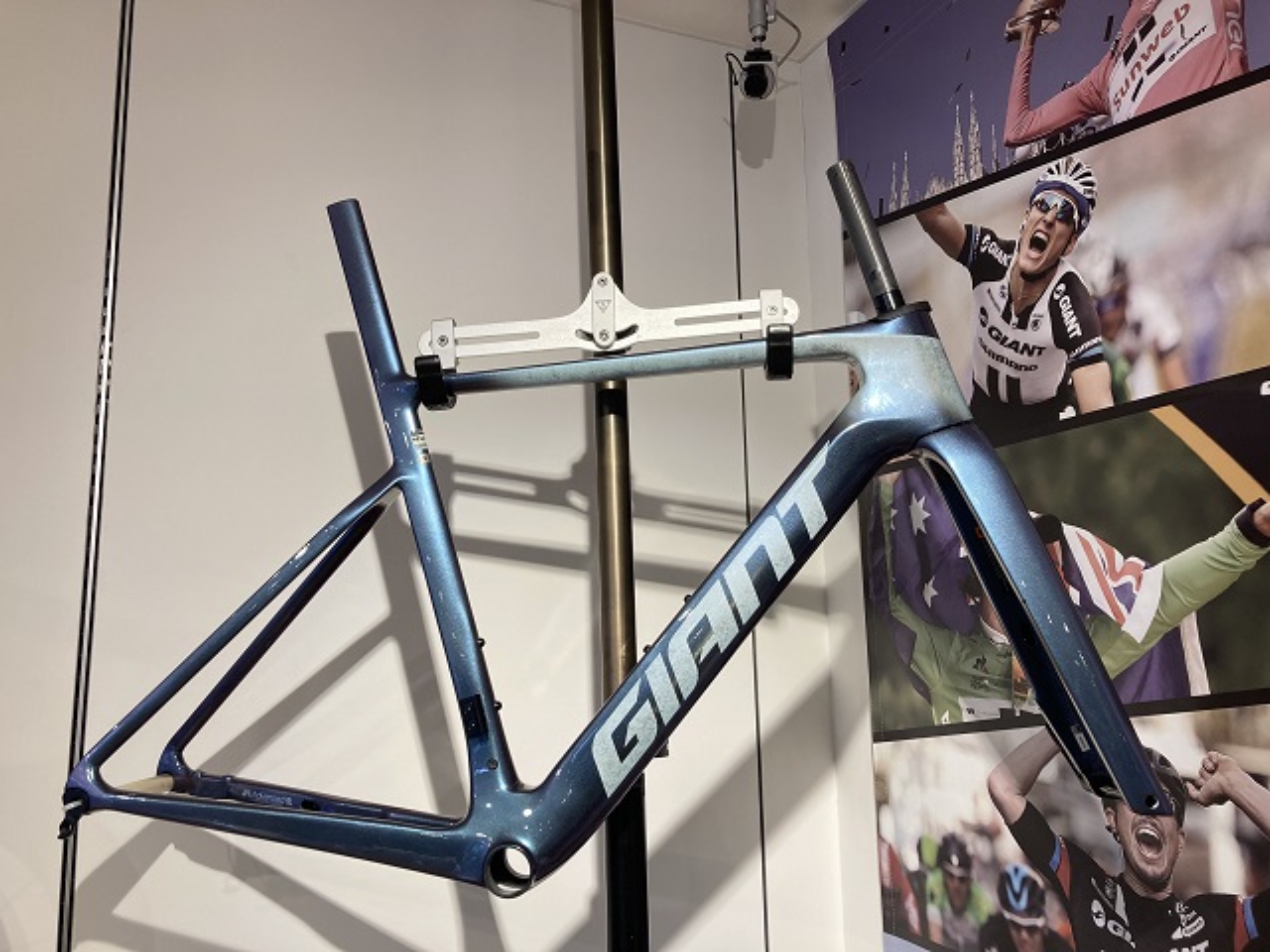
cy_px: 476
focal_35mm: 28
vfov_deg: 49.7
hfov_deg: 63.4
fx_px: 1027
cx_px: 635
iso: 32
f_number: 1.8
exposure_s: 1/119
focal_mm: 3.99
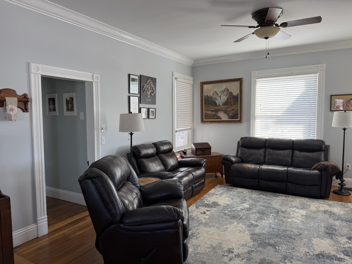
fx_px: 244
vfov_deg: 56.8
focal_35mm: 24
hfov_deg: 71.6
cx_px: 176
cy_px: 132
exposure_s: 1/140
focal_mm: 6.76
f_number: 1.78
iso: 64
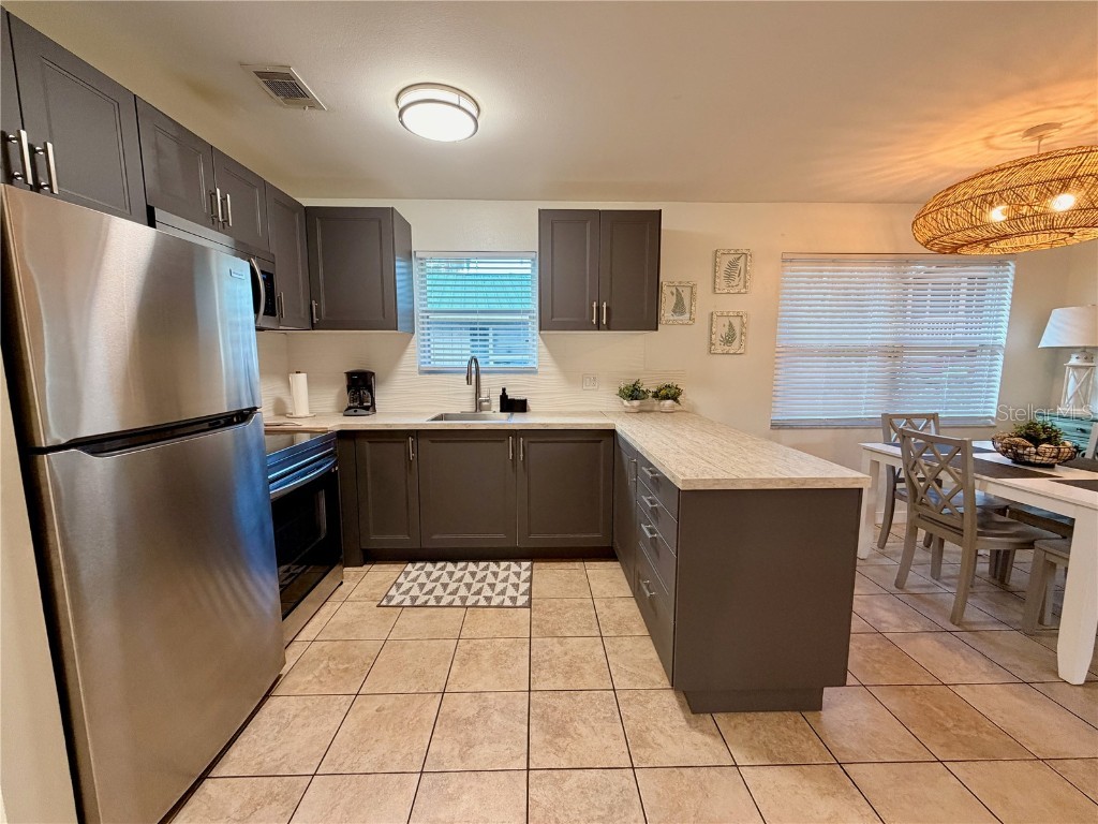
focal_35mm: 14
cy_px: 412
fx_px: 444
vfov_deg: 85.7
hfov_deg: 102.1
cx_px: 549
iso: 250
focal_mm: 2.22
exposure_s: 1/60
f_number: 2.2
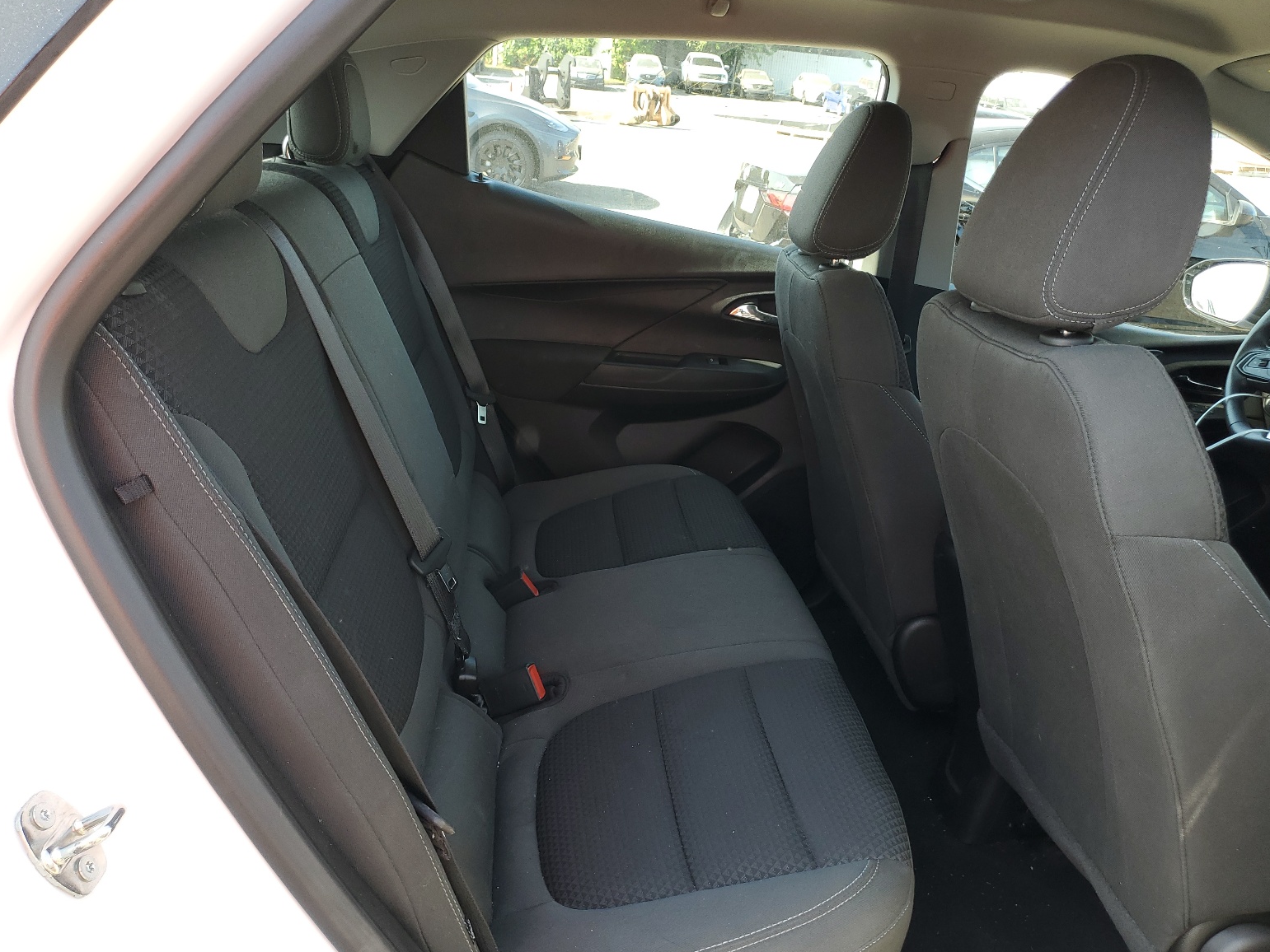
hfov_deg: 65.3
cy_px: 483
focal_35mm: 27
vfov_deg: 51.4
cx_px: 651
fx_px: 991
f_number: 1.5
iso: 50
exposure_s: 1/217
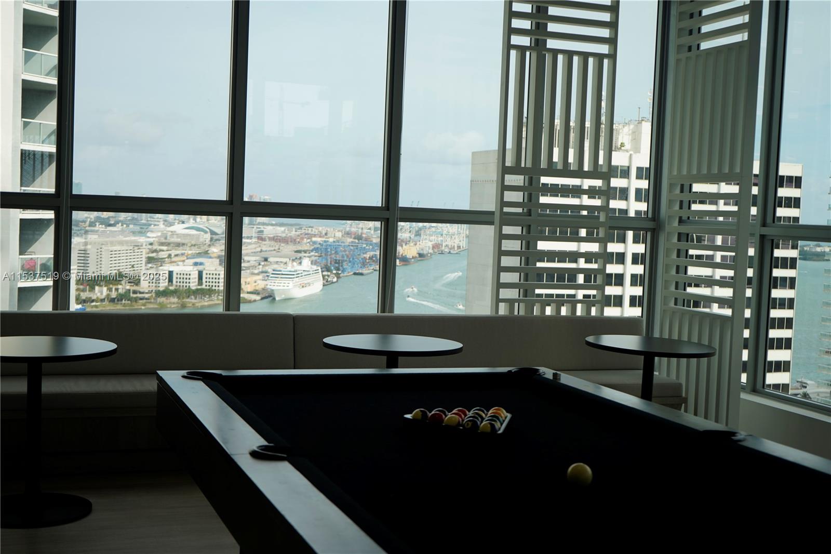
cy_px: 277
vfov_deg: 29.2
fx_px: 1062
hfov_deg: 42.8
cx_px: 416
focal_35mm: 46
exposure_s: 1/200
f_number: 5
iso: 100
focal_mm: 46
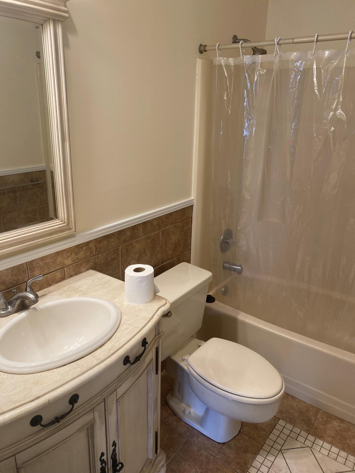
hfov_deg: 53.1
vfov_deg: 67.3
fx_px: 356
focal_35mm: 26
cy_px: 236
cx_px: 178
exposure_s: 1/60
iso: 64
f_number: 1.8
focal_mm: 4.25
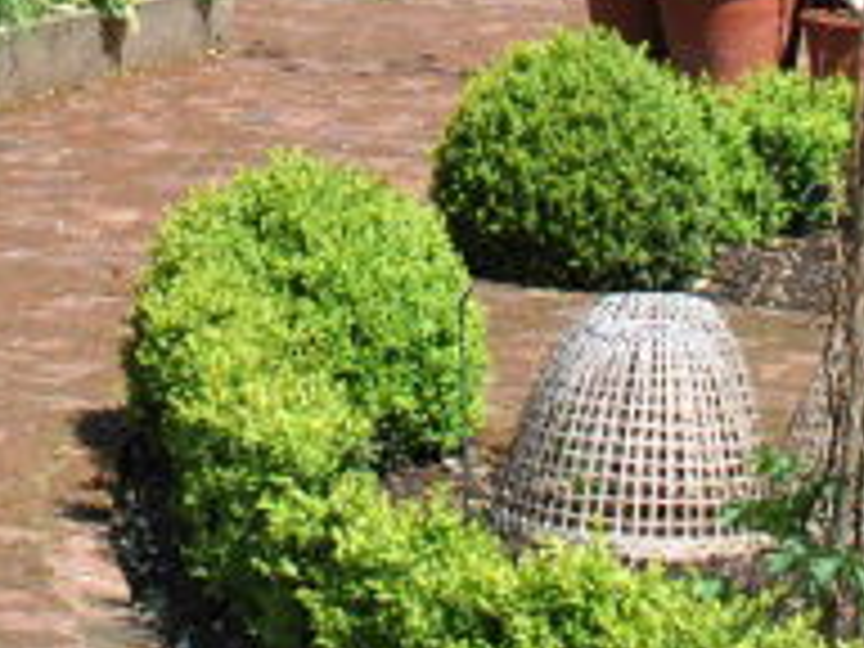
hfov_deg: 10.6
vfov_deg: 7.5
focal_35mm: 185
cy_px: -866
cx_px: 54
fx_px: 4618
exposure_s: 1/250
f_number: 8
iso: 100
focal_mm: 24
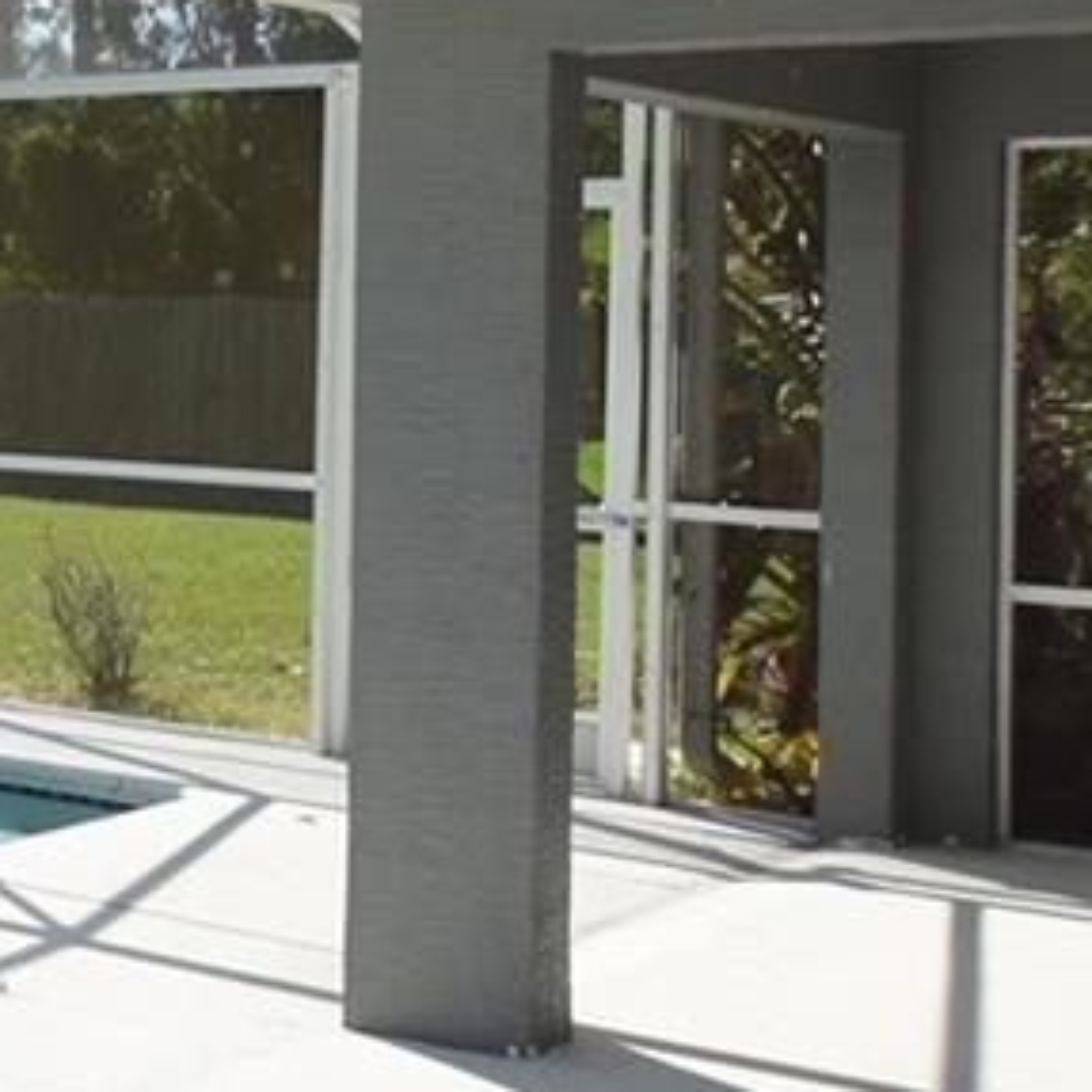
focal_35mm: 71
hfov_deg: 19.4
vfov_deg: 24.1
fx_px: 2534
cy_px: 270
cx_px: -765
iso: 100
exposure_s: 1/200
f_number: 7.1
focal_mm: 10
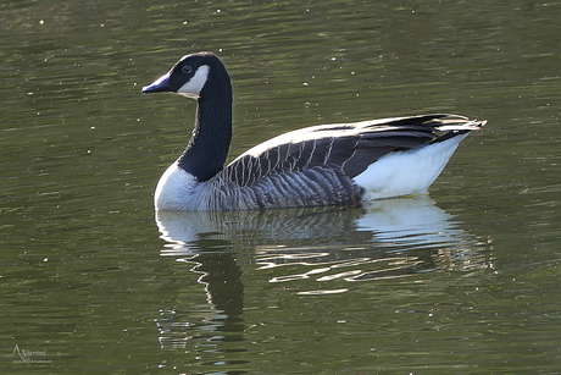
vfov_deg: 1.4
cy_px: 188
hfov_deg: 2.1
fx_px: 14964
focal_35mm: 960
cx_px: 280
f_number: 4.5
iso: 160
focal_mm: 176
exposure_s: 1/125
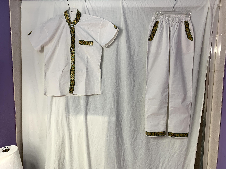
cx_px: 113
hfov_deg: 67.3
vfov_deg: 53.1
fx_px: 170
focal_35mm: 26
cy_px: 84
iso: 64
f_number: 1.8
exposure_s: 1/60
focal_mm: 4.25
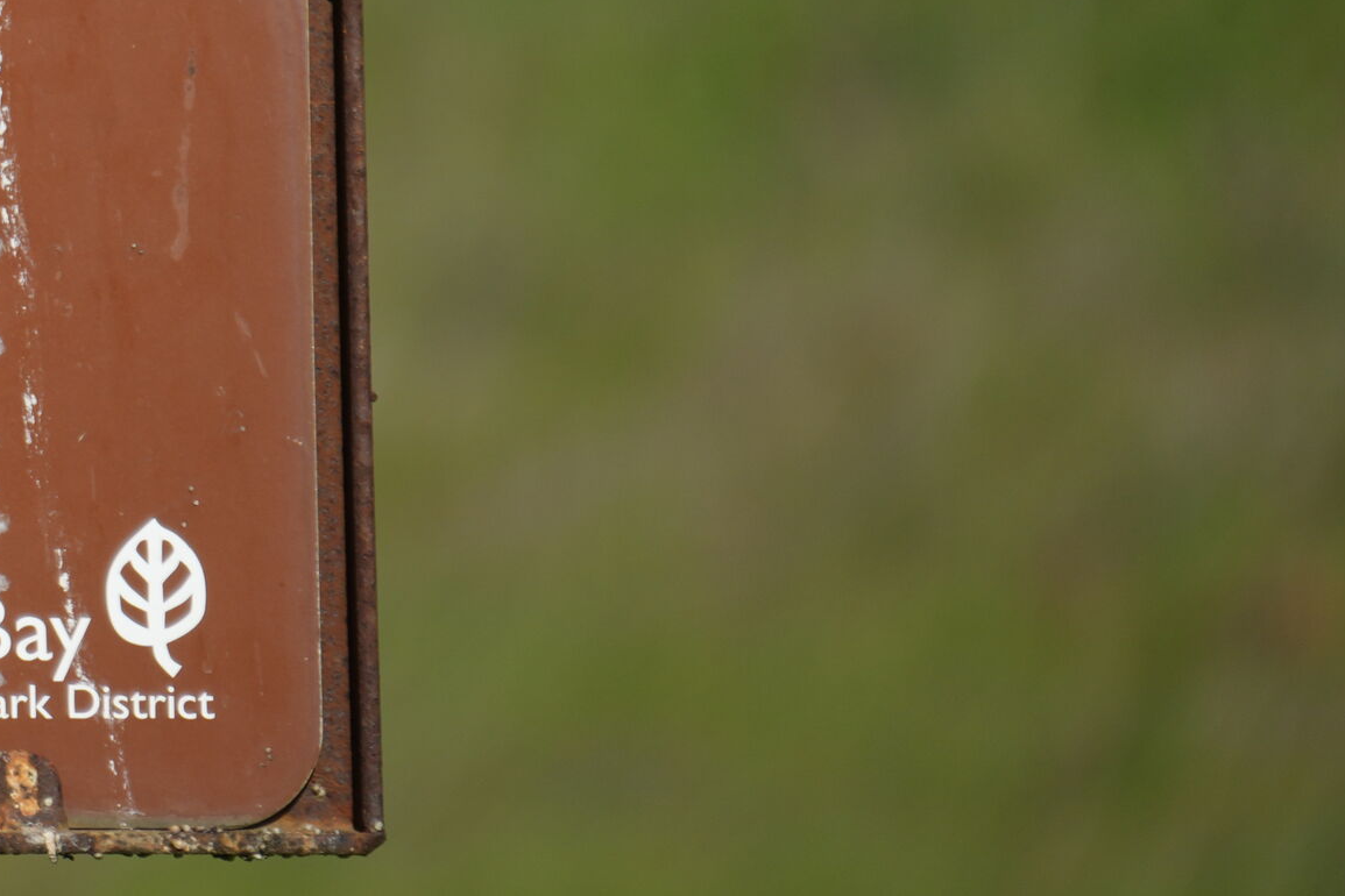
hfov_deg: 1.8
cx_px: -1004
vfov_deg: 1.2
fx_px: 41916
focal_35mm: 1122
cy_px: -424
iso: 160
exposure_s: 1/640
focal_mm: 300
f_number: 7.1
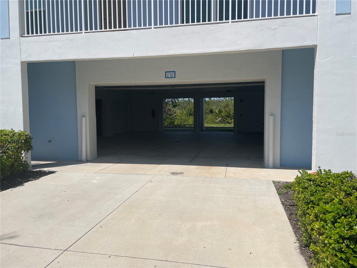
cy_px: 134
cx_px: 178
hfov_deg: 67.3
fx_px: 268
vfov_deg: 53.1
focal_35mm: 26
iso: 32
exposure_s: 1/6135
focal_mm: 4.2
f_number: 1.6
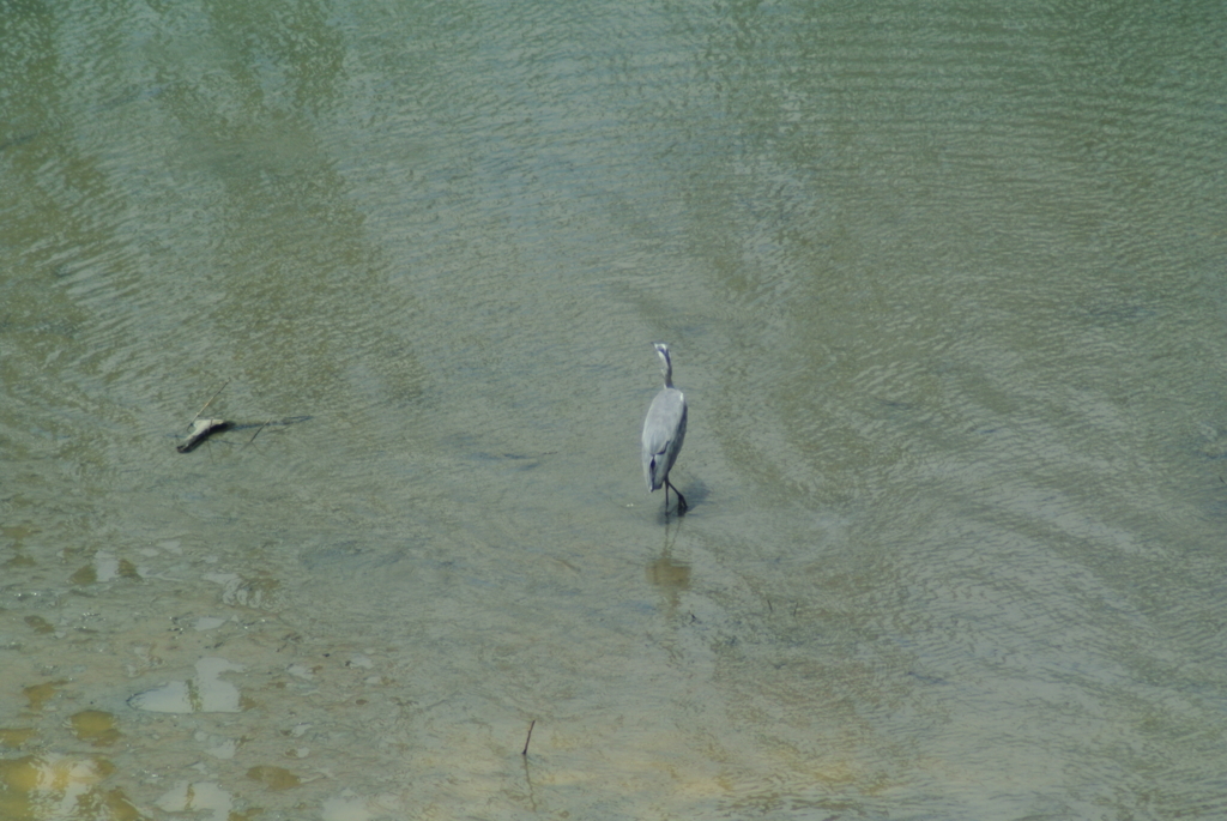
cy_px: 410
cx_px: 614
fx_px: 27634
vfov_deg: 1.7
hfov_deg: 2.5
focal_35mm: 810
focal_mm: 300
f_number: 5.6
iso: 125
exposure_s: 1/500
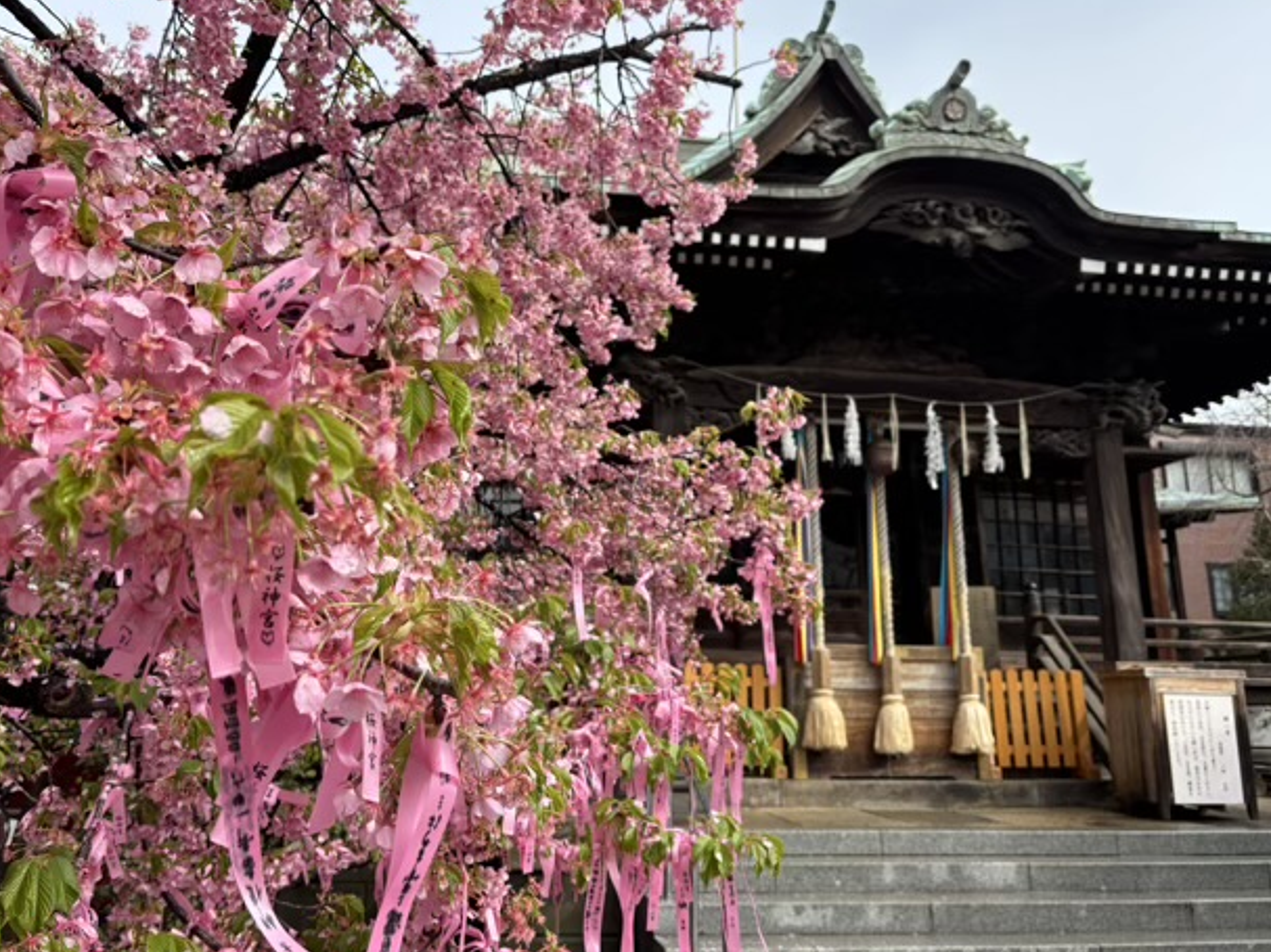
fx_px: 1101
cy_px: 424
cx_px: 597
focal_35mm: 30
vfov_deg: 46.7
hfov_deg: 59.9
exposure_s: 1/1437
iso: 50
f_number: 1.6
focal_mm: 5.96
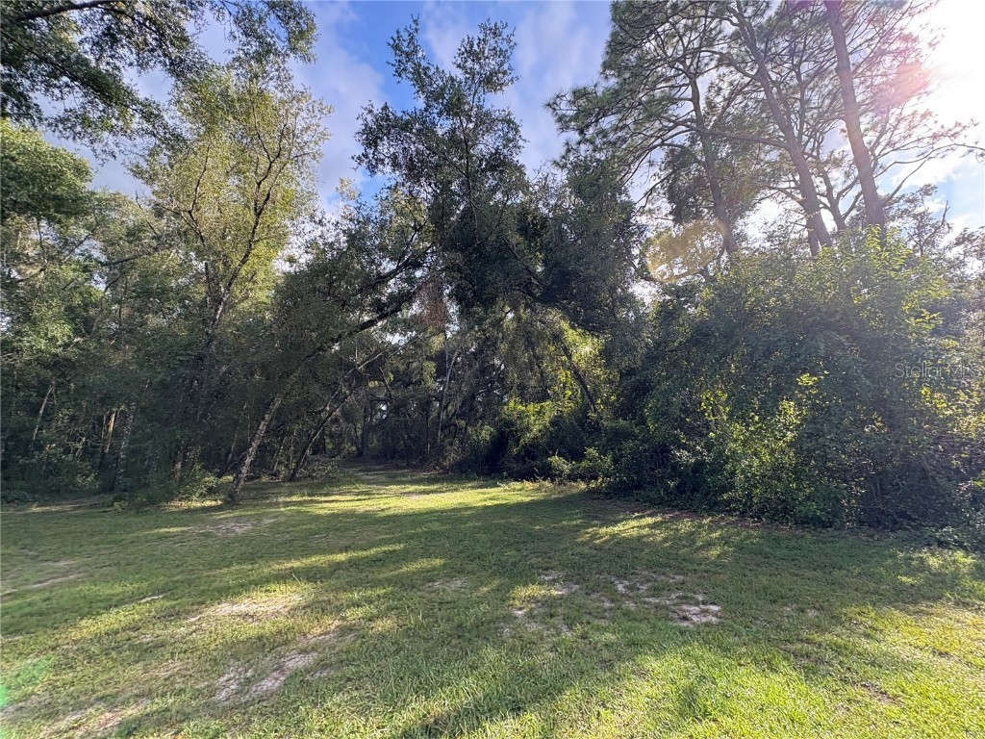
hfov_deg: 102.1
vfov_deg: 85.7
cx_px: 492
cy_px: 370
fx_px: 398
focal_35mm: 14
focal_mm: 2.22
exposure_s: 1/281
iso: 64
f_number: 2.2
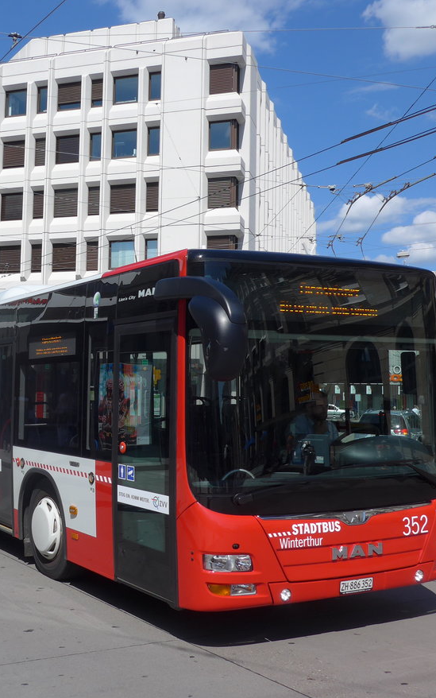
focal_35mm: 42
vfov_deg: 47.2
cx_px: 54
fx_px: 798
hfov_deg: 29.4
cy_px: 357
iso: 80
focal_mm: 6
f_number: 2.8
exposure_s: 1/2000
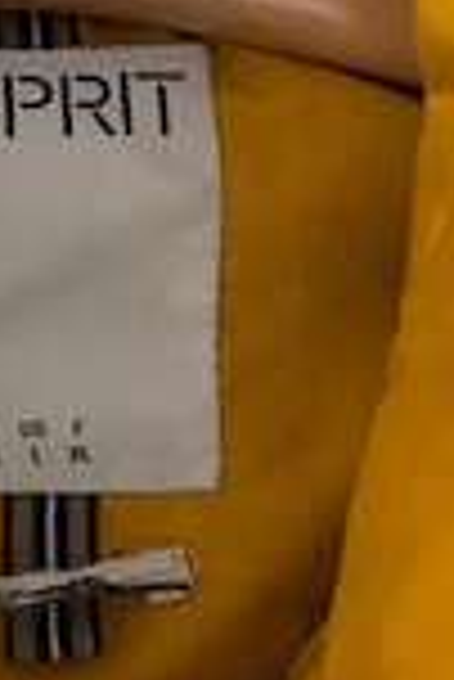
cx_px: 13
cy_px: 369
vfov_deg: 30.5
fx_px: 1246
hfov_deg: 20.1
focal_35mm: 66
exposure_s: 1/30
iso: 1000
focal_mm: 6.76
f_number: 1.78
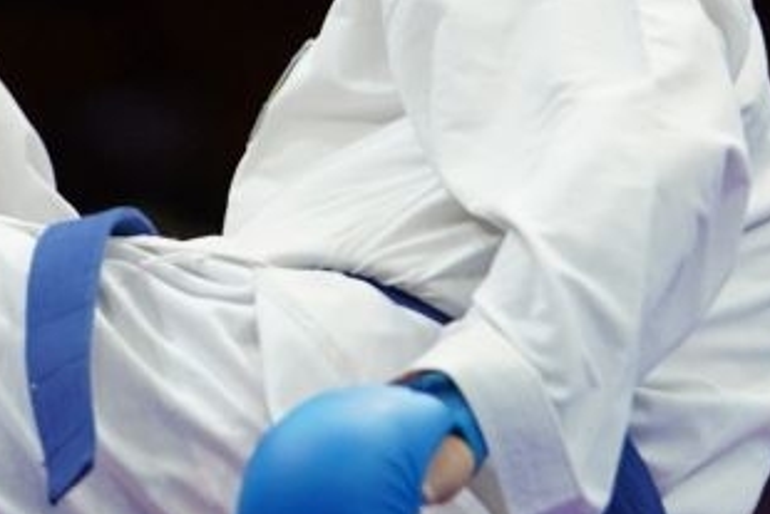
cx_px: 333
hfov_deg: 1.8
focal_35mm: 1161
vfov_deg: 1.2
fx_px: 24843
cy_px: 487
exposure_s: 1/1000
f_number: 2.8
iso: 1250
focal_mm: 200
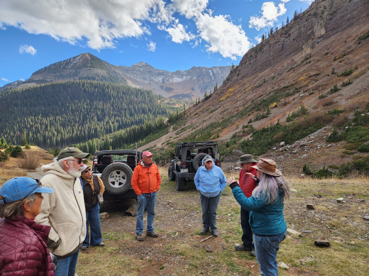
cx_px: 184
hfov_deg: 73.9
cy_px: 138
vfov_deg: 58.9
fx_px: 245
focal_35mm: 23
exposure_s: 1/467
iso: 20
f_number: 1.8
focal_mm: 5.4
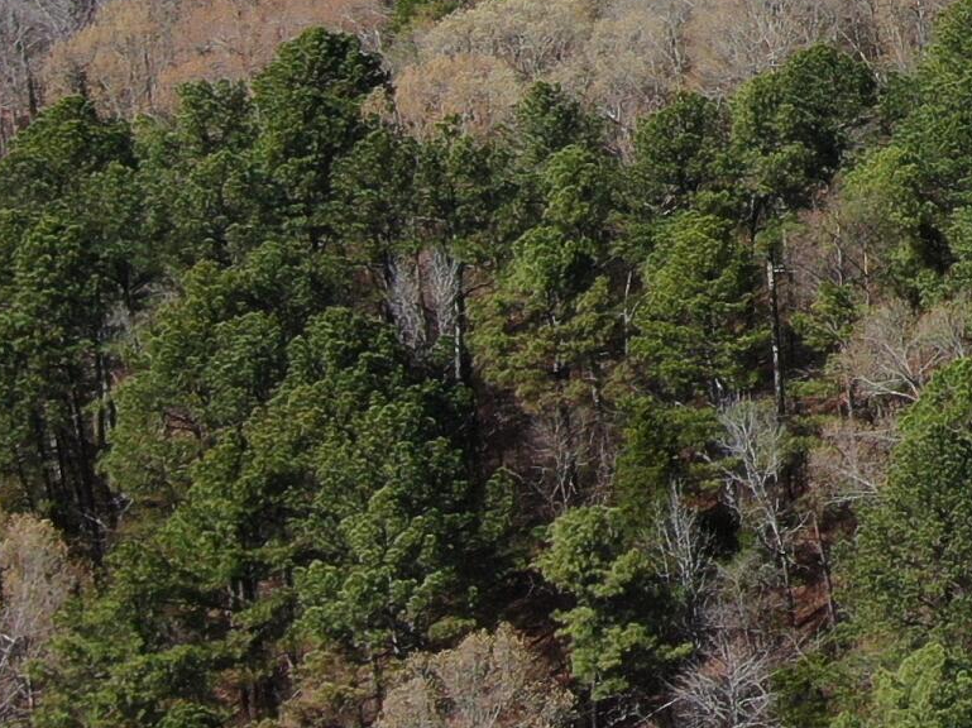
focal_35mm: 121
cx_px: 1885
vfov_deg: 11.6
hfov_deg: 14.0
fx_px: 3396
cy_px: -417
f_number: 3.1
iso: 100
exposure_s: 1/1000
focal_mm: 5.33
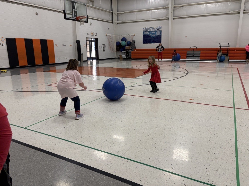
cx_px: 124
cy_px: 93
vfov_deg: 53.1
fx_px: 187
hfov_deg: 67.3
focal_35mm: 26
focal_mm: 5.96
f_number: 1.6
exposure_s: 1/122
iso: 64
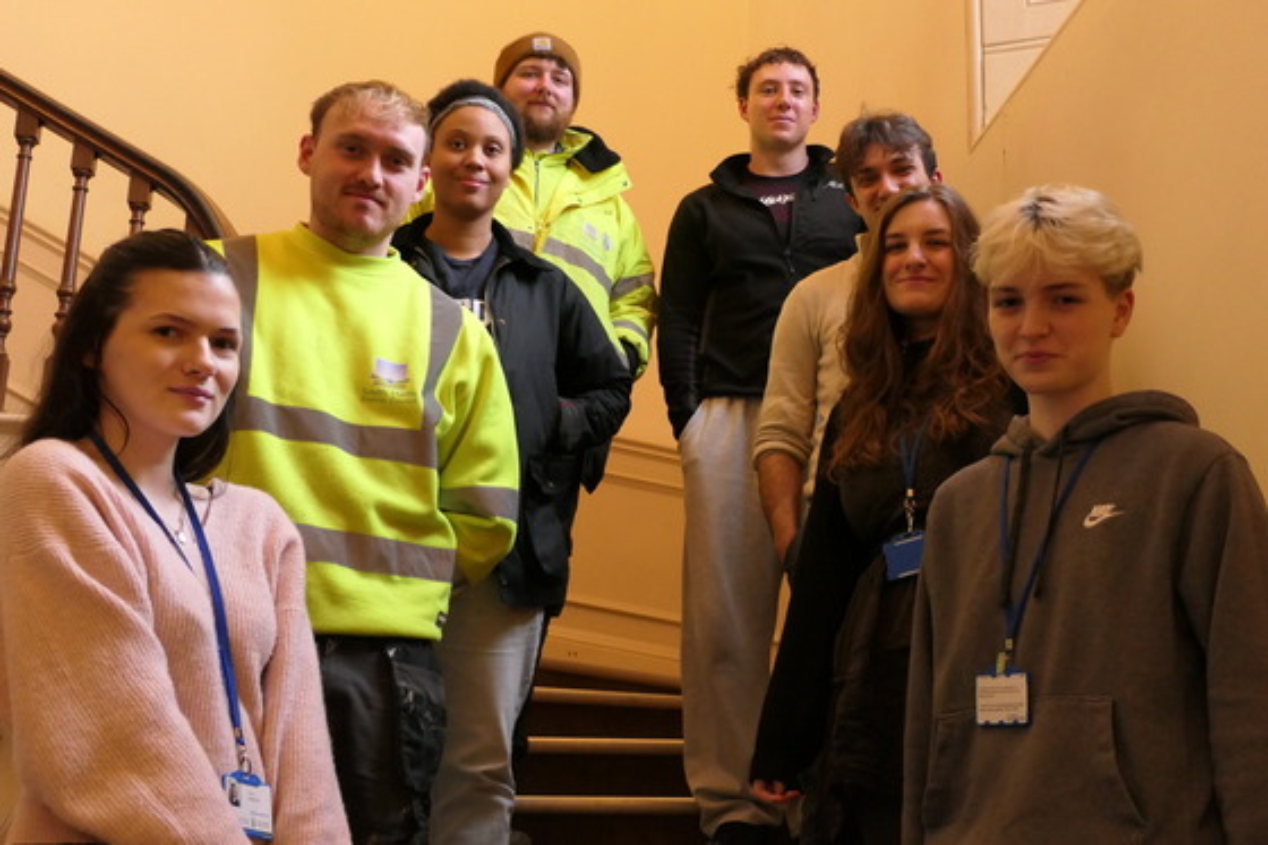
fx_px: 1303
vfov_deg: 35.9
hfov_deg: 51.9
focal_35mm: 37
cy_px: 422
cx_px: 634
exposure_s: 1/60
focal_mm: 13.5
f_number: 3.3
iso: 1600
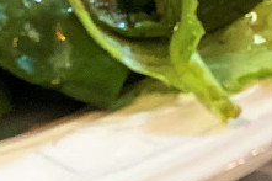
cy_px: -403
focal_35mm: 346
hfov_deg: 6.0
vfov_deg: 3.8
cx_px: 114
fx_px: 2612
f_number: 2
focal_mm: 6
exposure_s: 1/33
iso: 320
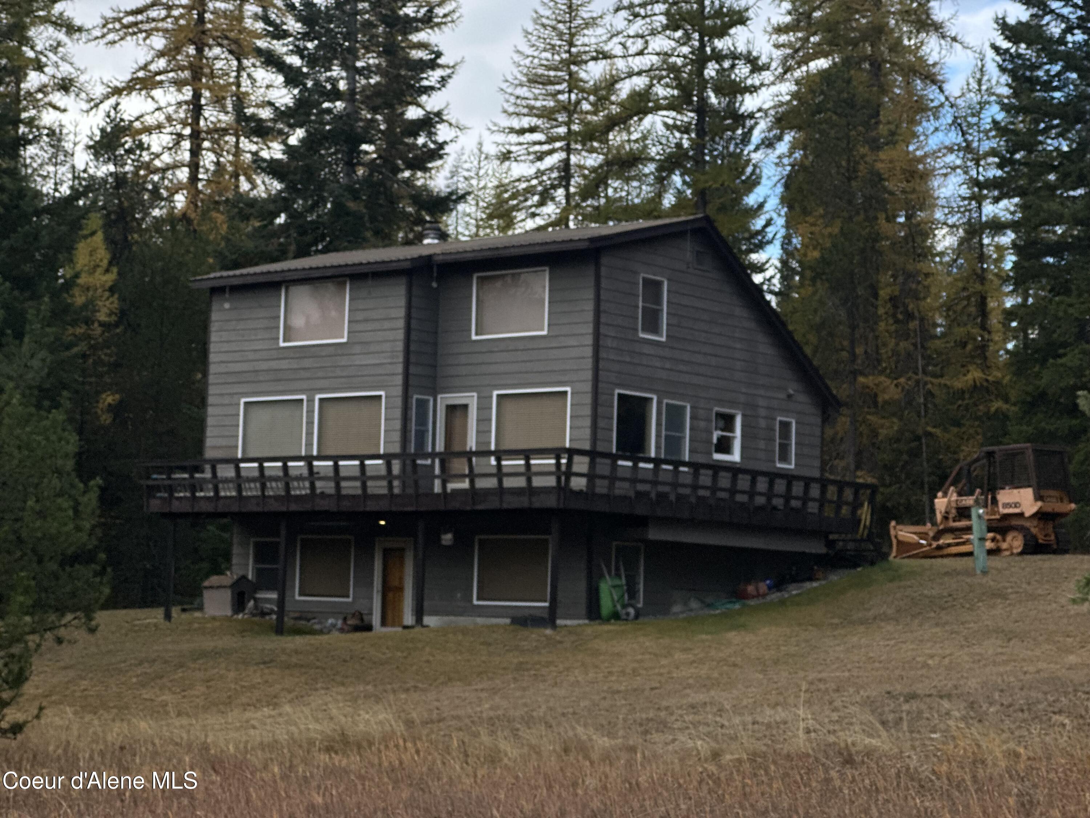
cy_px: 409
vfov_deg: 19.1
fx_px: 2425
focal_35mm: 77
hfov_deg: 25.3
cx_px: 545
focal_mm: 9
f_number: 2.8
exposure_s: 1/742
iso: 32
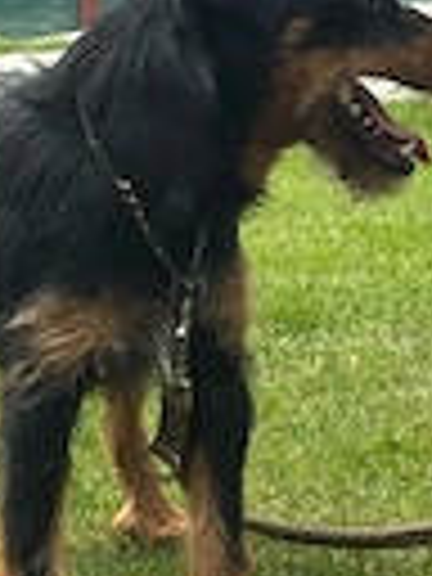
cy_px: 68
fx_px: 2696
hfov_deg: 9.2
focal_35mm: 162
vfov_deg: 12.1
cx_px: 176
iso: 32
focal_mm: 5.96
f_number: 1.6
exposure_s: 1/1127
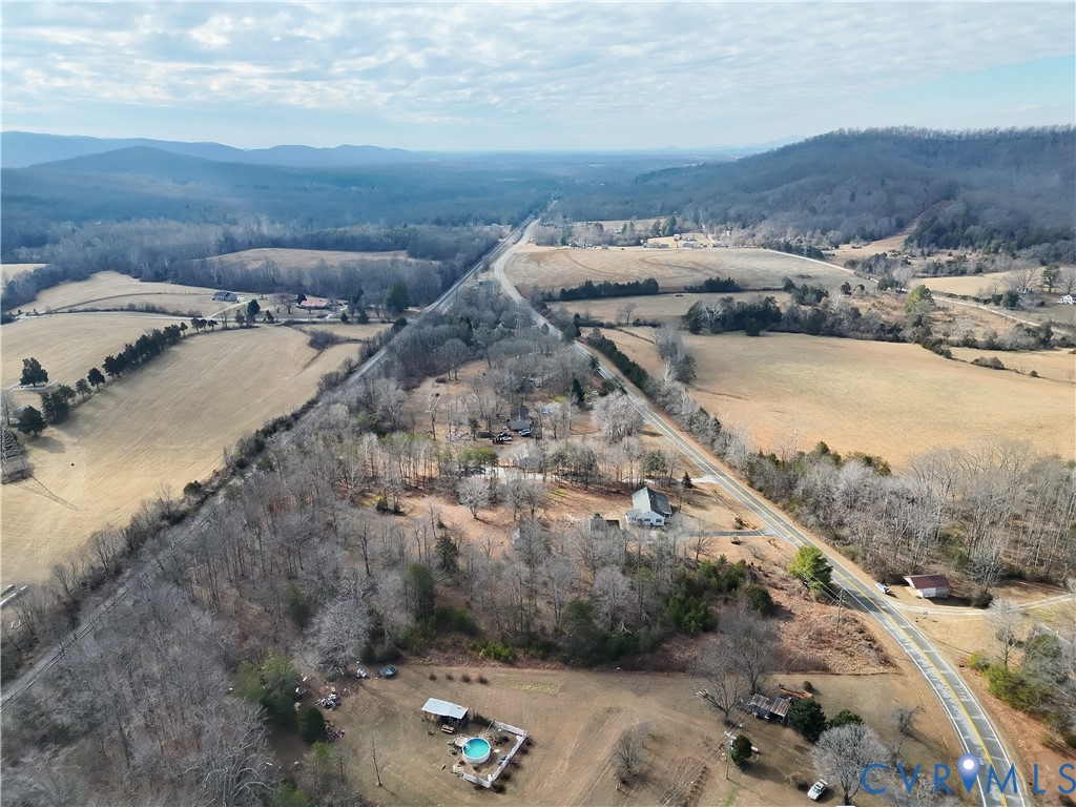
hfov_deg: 71.6
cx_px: 538
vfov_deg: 56.8
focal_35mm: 24
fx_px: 746
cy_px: 404
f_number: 1.7
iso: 270
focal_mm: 6.72
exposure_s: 1/3200
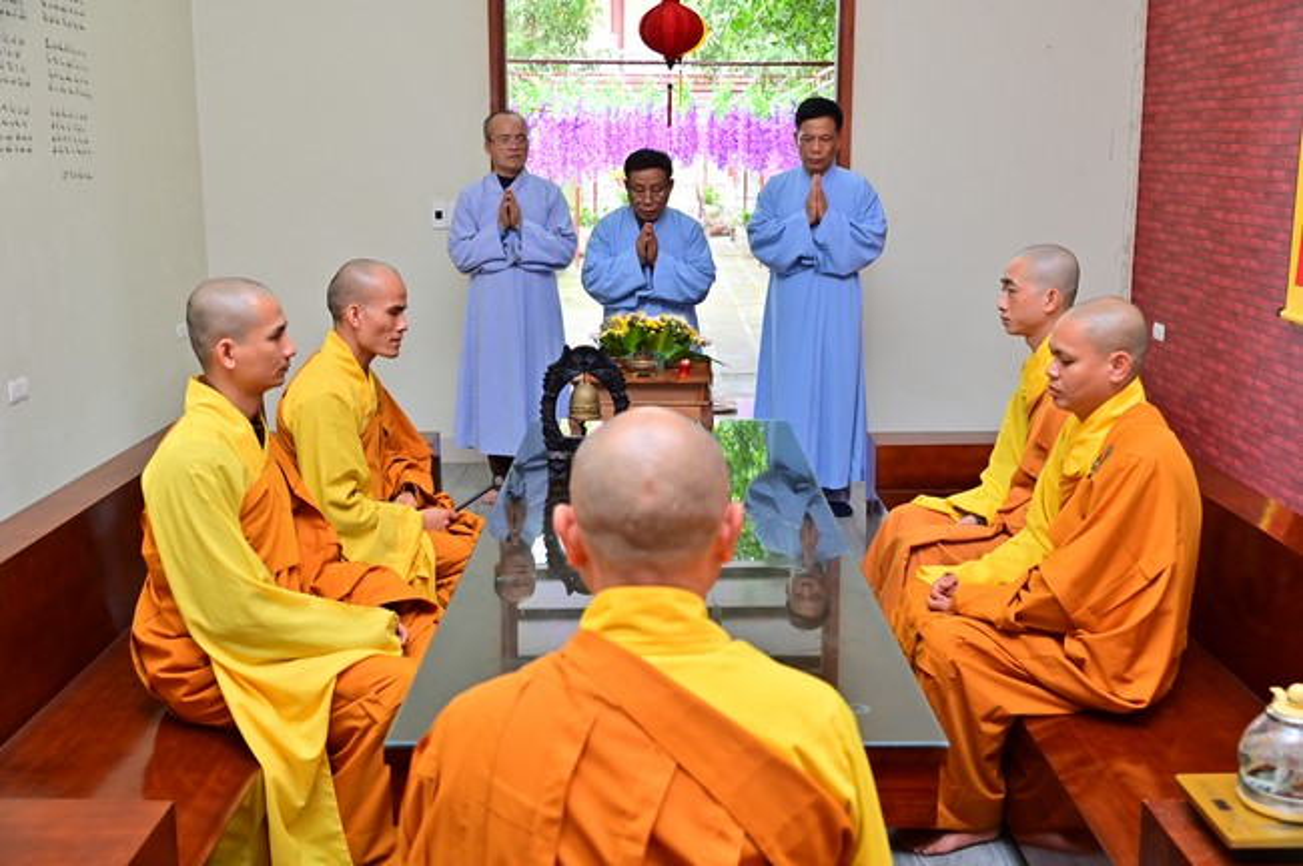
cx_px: 652
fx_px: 1374
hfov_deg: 50.7
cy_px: 433
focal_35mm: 38
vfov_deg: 35.0
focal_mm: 38
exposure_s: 1/125
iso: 1000
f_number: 5
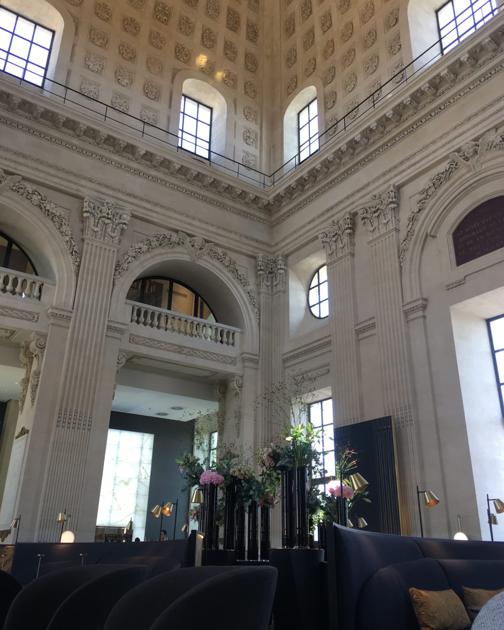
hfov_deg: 47.1
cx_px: 258
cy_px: 287
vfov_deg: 57.1
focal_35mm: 31
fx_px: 578
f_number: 2.2
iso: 40
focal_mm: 4.15
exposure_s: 1/100
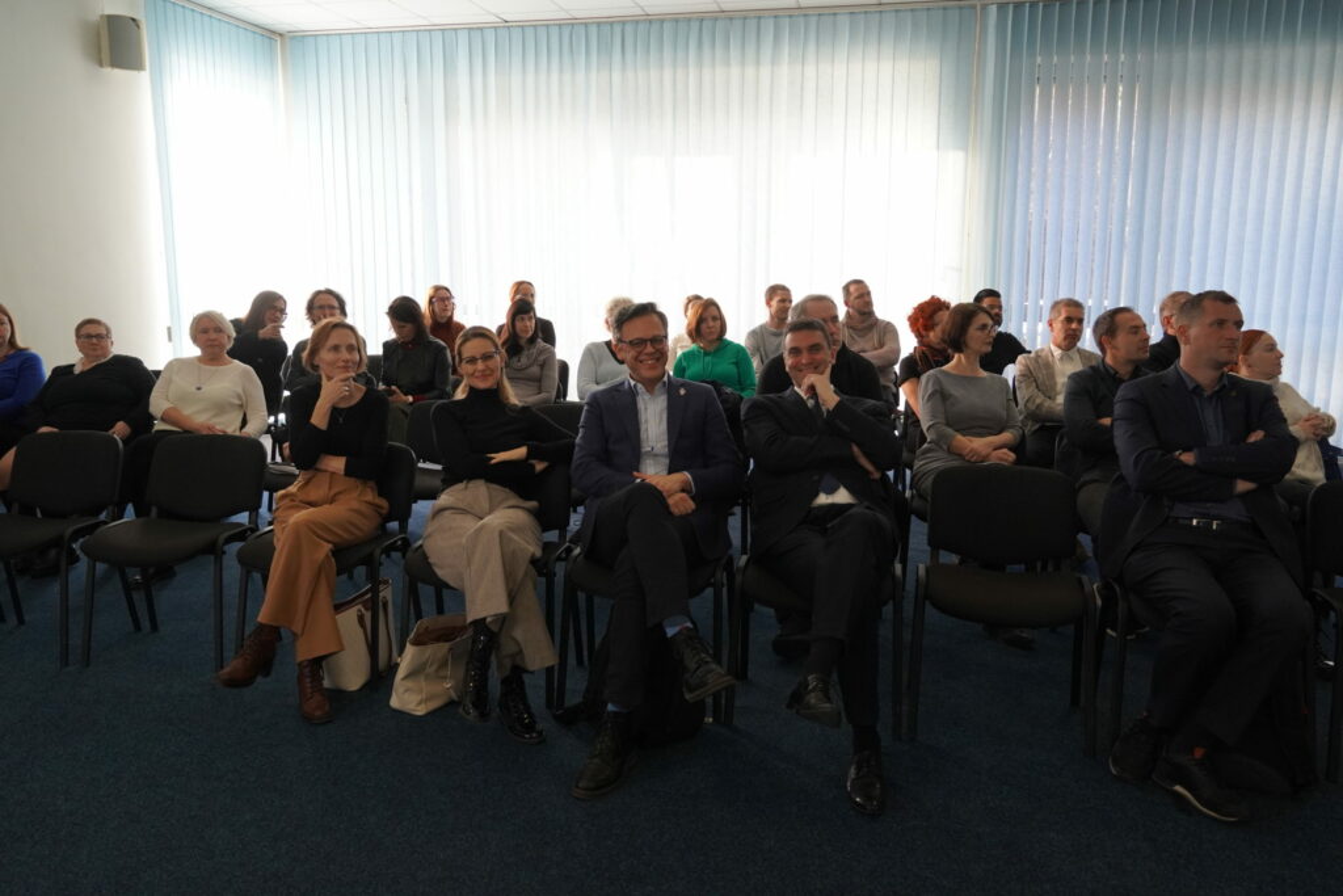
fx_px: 1063
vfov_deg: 45.7
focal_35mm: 28
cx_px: 672
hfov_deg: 64.5
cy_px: 448
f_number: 4
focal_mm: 19
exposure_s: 1/160
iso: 1000
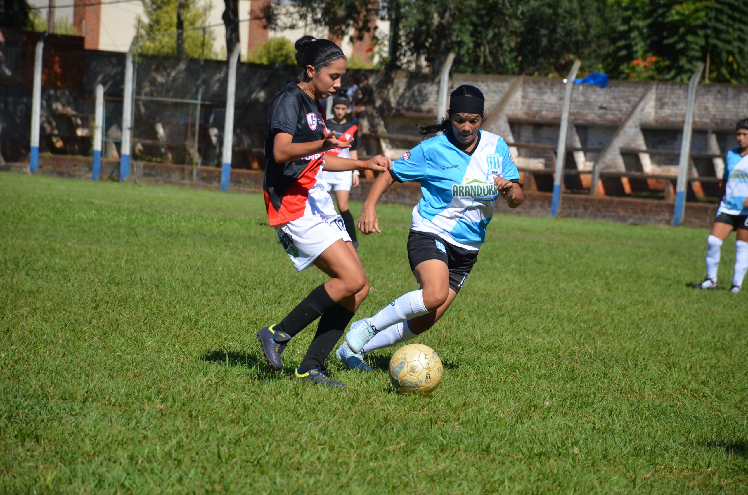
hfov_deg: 9.8
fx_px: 4355
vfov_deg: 6.5
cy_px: 248
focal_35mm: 210
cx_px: 374
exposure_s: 1/2000
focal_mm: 140
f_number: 7.1
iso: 400
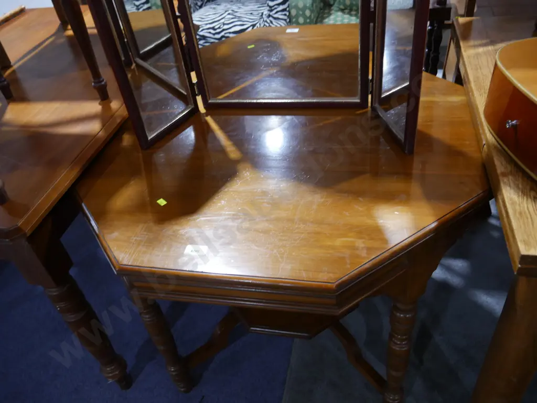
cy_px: 202
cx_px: 268
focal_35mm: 28
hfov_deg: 63.4
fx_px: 435
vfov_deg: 49.8
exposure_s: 1/60
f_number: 3.5
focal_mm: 14
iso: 800
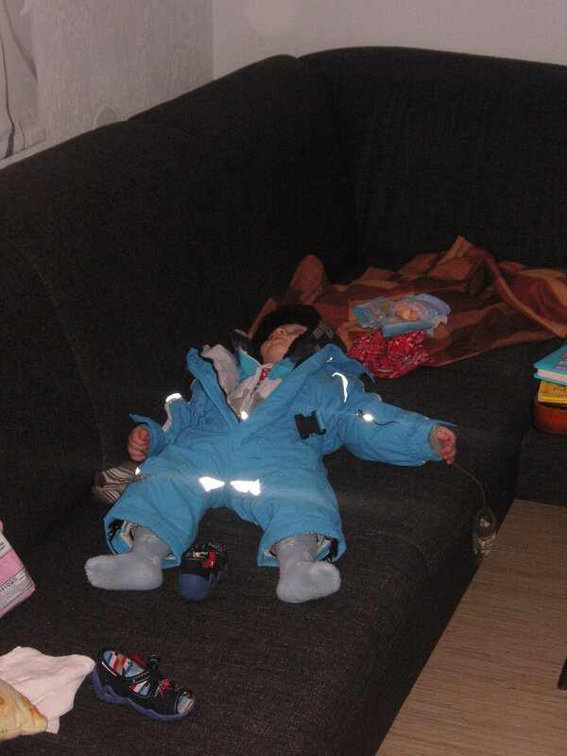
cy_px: 378
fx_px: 1332
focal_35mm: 61
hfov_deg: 24.0
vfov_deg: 31.7
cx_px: 284
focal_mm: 10.2
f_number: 3.9
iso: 160
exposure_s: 1/60
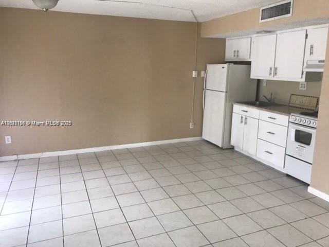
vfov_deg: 49.7
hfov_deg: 63.4
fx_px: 266
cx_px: 164
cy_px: 124
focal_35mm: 28
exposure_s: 1/30
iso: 40
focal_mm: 3.99
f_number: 1.8
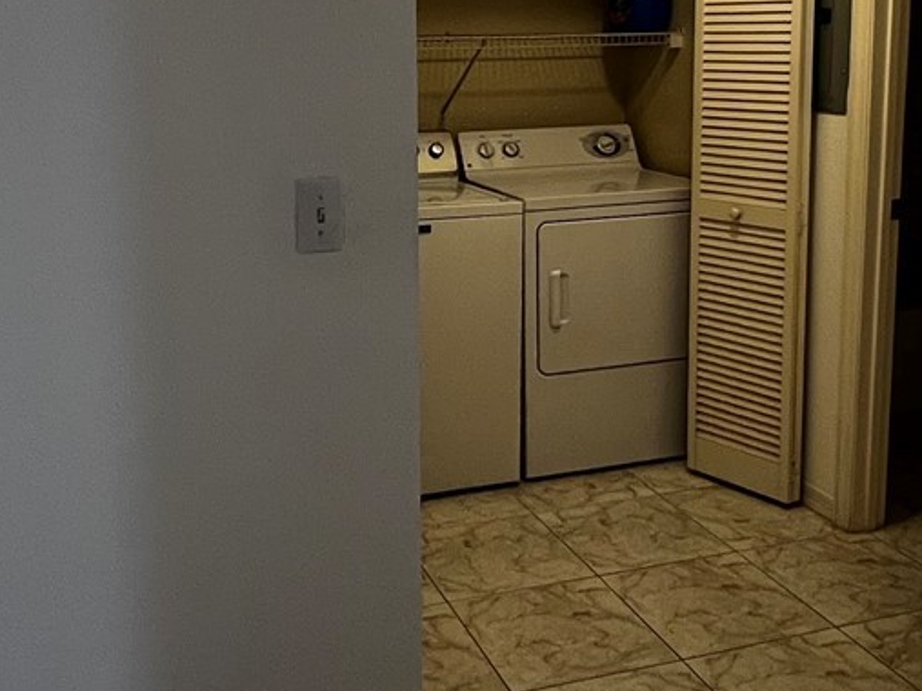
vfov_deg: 34.6
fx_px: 1092
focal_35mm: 41
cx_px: 429
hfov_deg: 45.8
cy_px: 195
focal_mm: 1.57
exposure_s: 1/60
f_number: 1.8
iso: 400
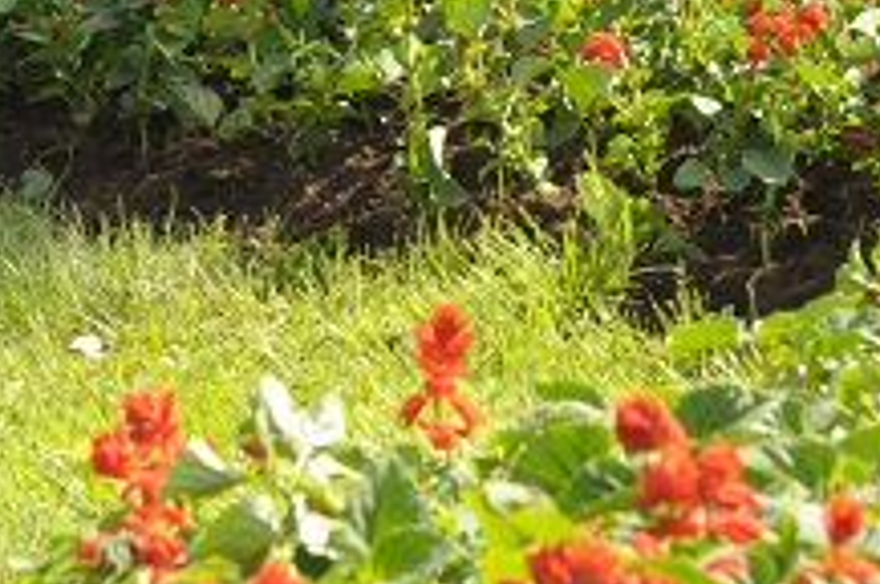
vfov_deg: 4.6
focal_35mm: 294
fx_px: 7176
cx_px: 612
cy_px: -191
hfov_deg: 7.0
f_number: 10
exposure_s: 1/400
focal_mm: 66
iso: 800
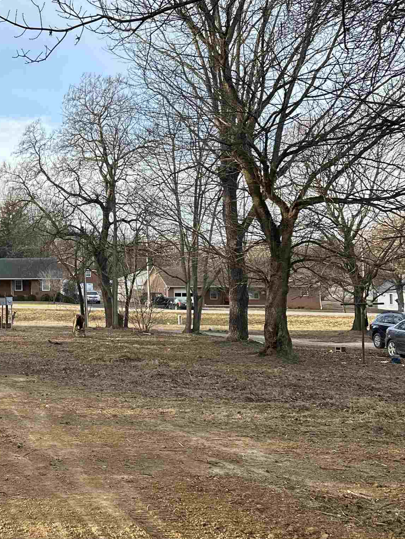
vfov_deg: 39.6
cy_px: 257
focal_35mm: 48
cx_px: -95
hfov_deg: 26.5
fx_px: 749
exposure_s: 1/1095
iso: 80
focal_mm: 6.86
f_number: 1.78
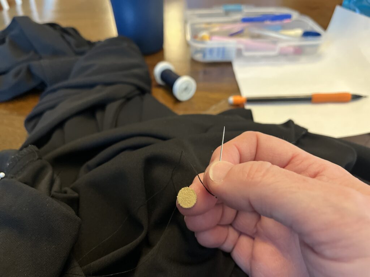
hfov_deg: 67.3
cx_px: 185
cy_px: 138
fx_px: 278
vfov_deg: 53.1
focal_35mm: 26
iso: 500
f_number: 1.6
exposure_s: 1/60
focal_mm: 5.1
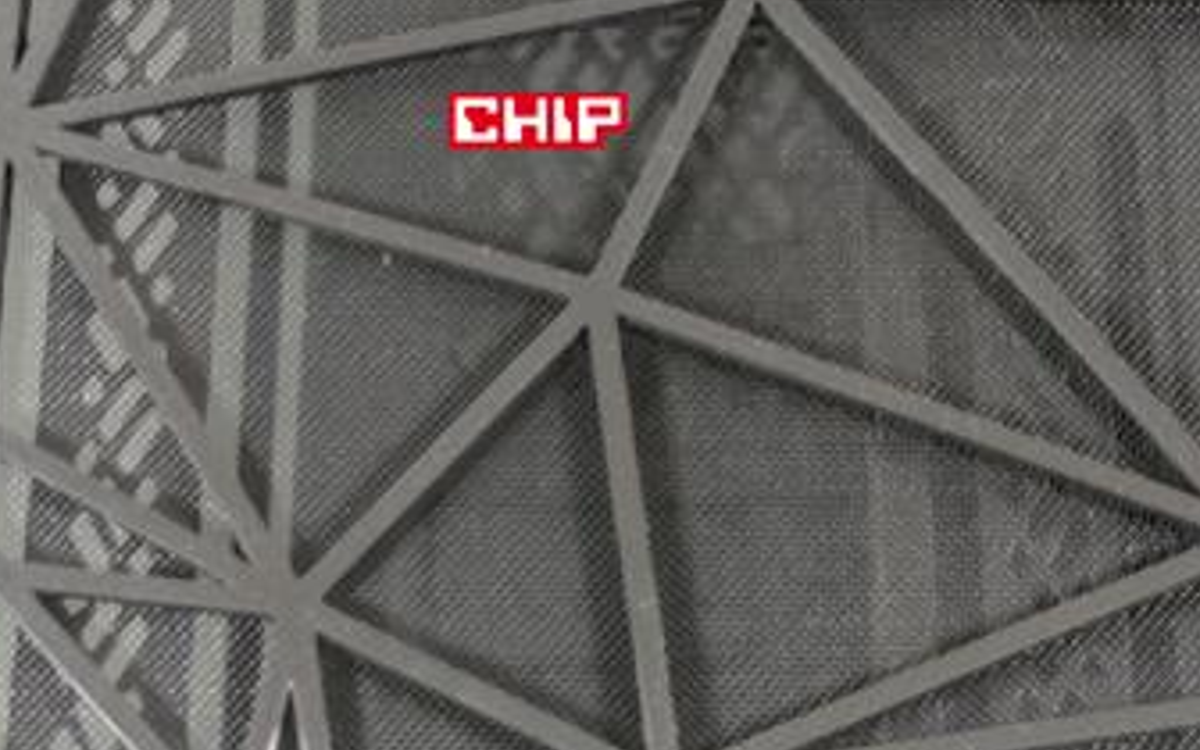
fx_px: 3303
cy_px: 50
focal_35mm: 101
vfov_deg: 12.8
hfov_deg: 20.6
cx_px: 559
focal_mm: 6.78
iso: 357
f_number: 1.85
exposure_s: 1/17
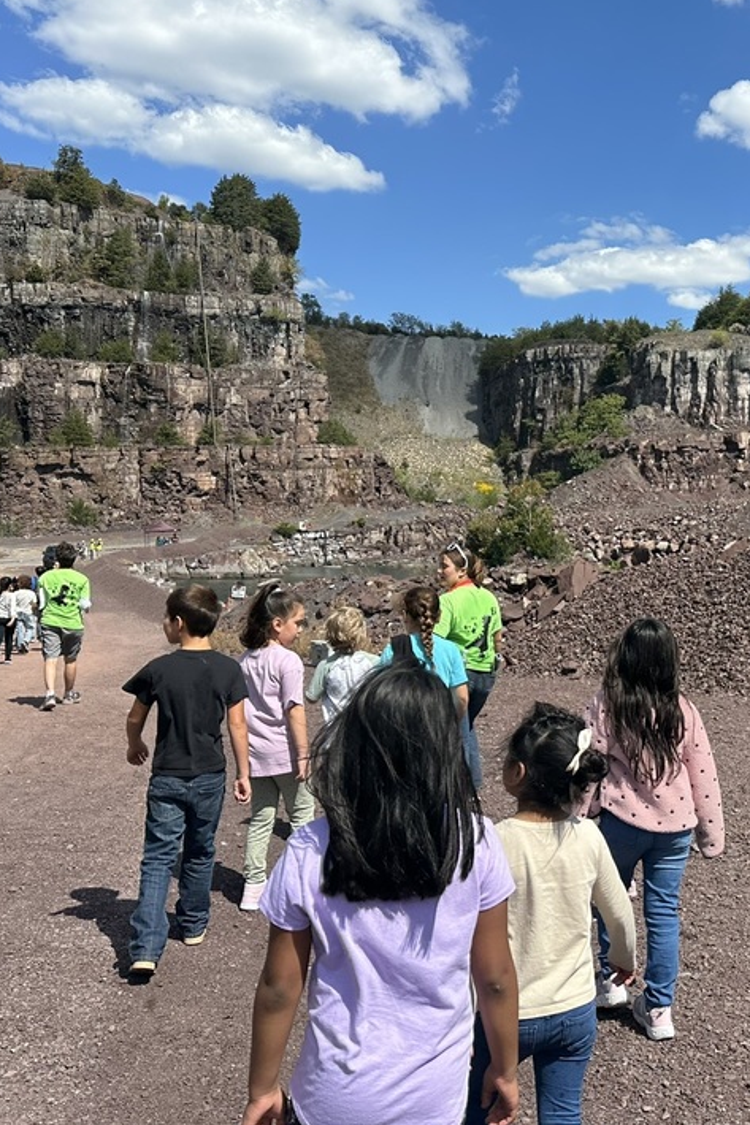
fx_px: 1125
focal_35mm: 36
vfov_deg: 53.1
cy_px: 539
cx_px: 609
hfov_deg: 35.6
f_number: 1.78
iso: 80
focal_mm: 6.86
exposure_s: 1/4016
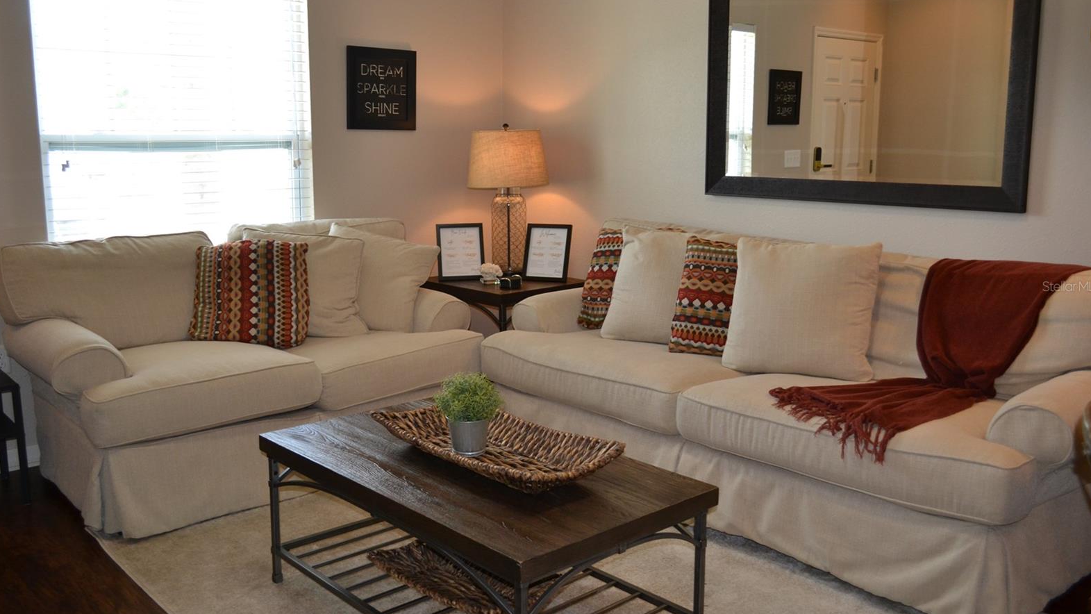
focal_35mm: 32
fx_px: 926
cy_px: 286
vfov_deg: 36.7
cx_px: 549
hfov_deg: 61.0
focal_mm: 20
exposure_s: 1/60
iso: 450
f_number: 3.8
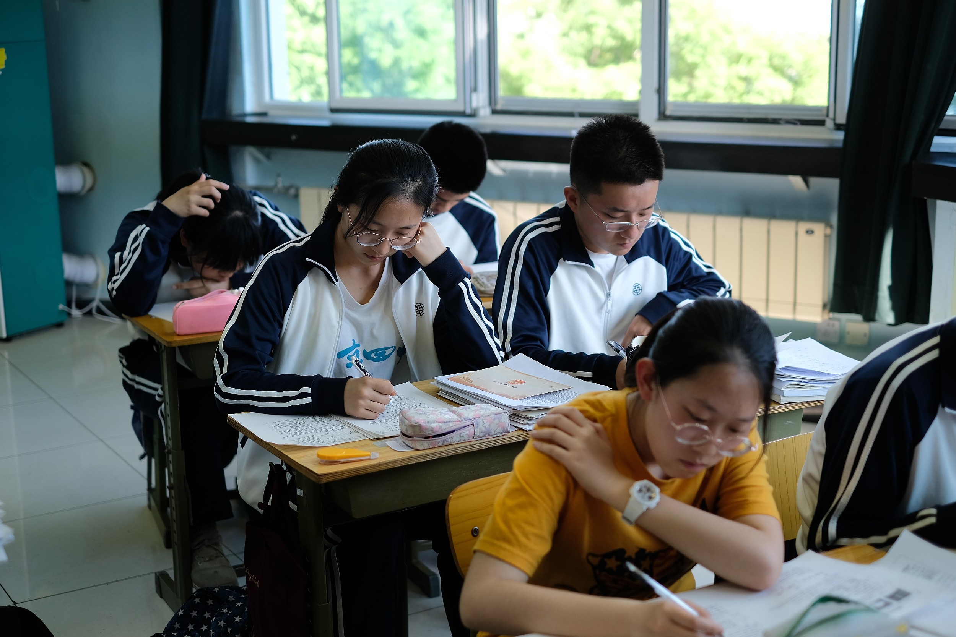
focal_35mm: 53
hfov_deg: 37.5
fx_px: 1407
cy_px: 318
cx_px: 478
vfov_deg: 25.5
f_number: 1.8
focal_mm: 35
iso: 250
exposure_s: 1/300
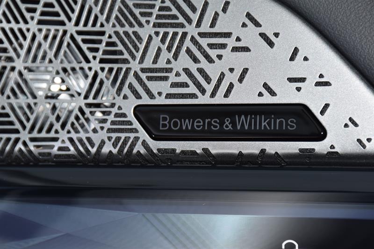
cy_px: 124
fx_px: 2181
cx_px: 187
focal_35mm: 210
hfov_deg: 9.8
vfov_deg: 6.5
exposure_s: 1/60
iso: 100
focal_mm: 140
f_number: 10
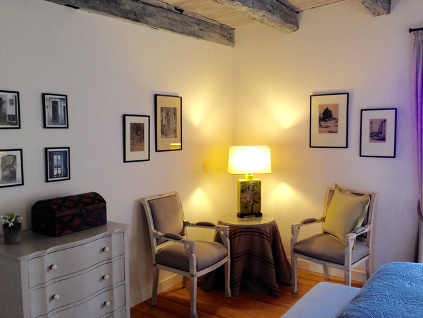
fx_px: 403
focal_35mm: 33
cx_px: 212
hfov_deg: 55.4
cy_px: 159
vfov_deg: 42.9
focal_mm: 4.12
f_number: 2.4
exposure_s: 1/20
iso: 100
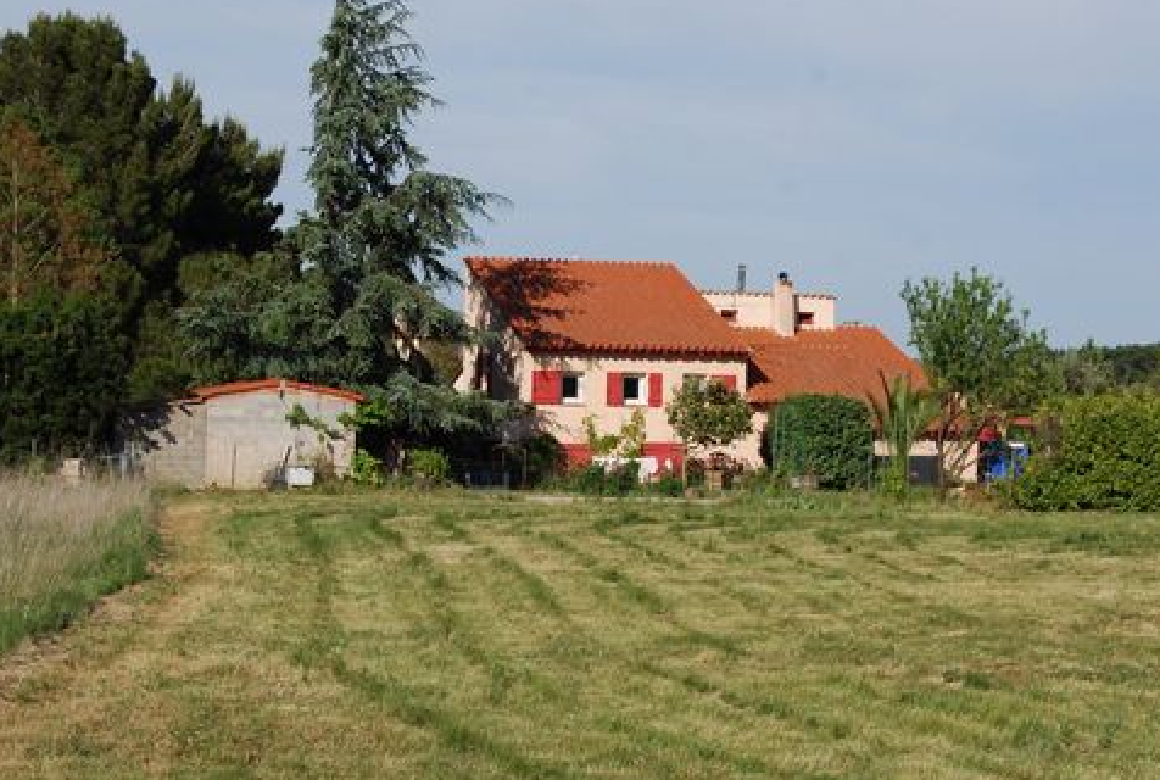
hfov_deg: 23.3
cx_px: 599
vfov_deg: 15.8
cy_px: 401
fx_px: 2810
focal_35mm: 87
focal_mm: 46
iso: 100
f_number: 8
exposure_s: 1/250
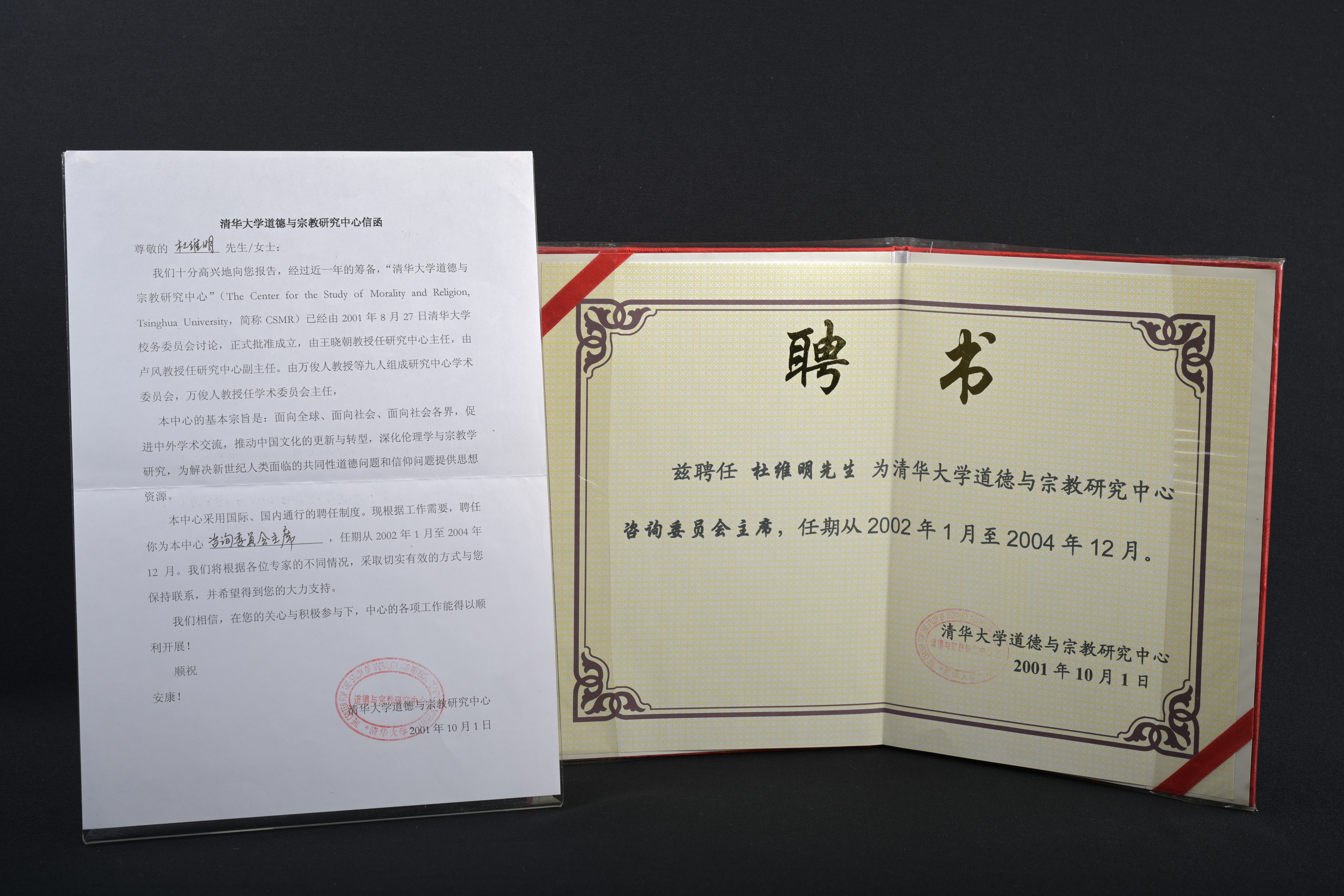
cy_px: 448
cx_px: 672
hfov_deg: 36.2
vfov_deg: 24.6
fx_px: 2053
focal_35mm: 55
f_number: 10
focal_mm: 55
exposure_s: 1/200
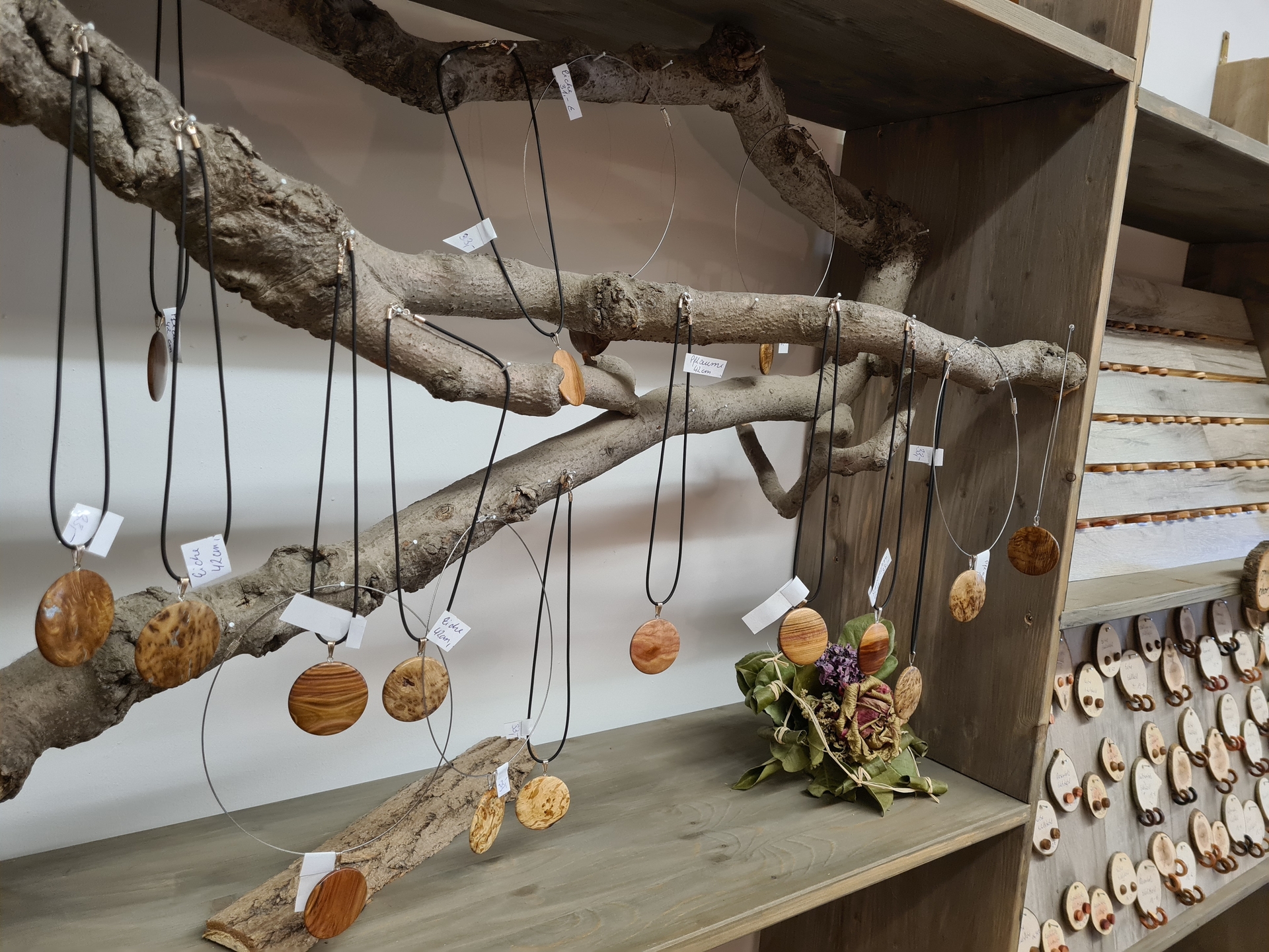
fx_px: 953
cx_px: 634
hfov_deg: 67.3
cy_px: 476
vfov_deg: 53.1
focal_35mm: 26
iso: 400
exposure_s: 1/50
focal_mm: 5.4
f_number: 1.8
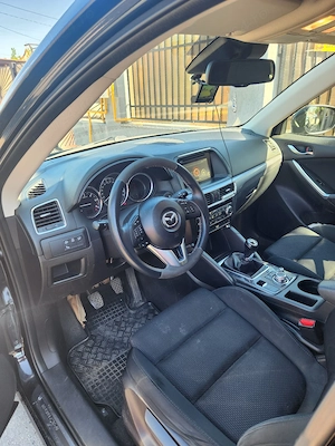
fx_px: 297
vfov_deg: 73.9
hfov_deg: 58.9
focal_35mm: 23
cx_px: 168
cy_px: 223
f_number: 1.8
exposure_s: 1/120
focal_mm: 5.4
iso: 50
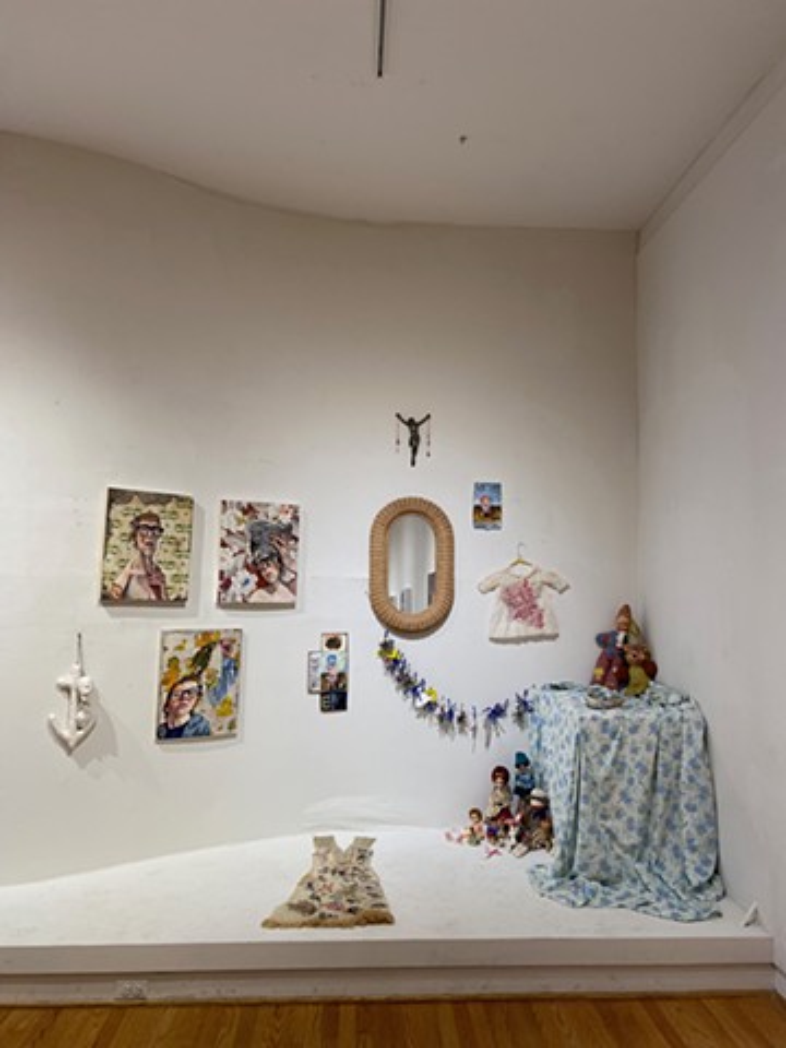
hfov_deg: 53.1
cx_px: 393
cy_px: 524
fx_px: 787
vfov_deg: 67.3
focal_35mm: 26
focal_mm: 4.2
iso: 80
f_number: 1.8
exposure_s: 1/120
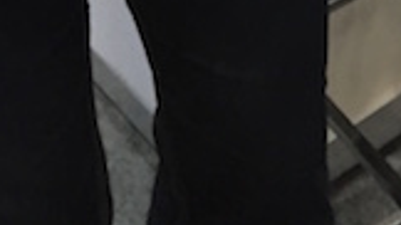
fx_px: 1658
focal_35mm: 156
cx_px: 493
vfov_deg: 6.5
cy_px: -611
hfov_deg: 13.4
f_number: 2.2
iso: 50
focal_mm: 4.15
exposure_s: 1/30
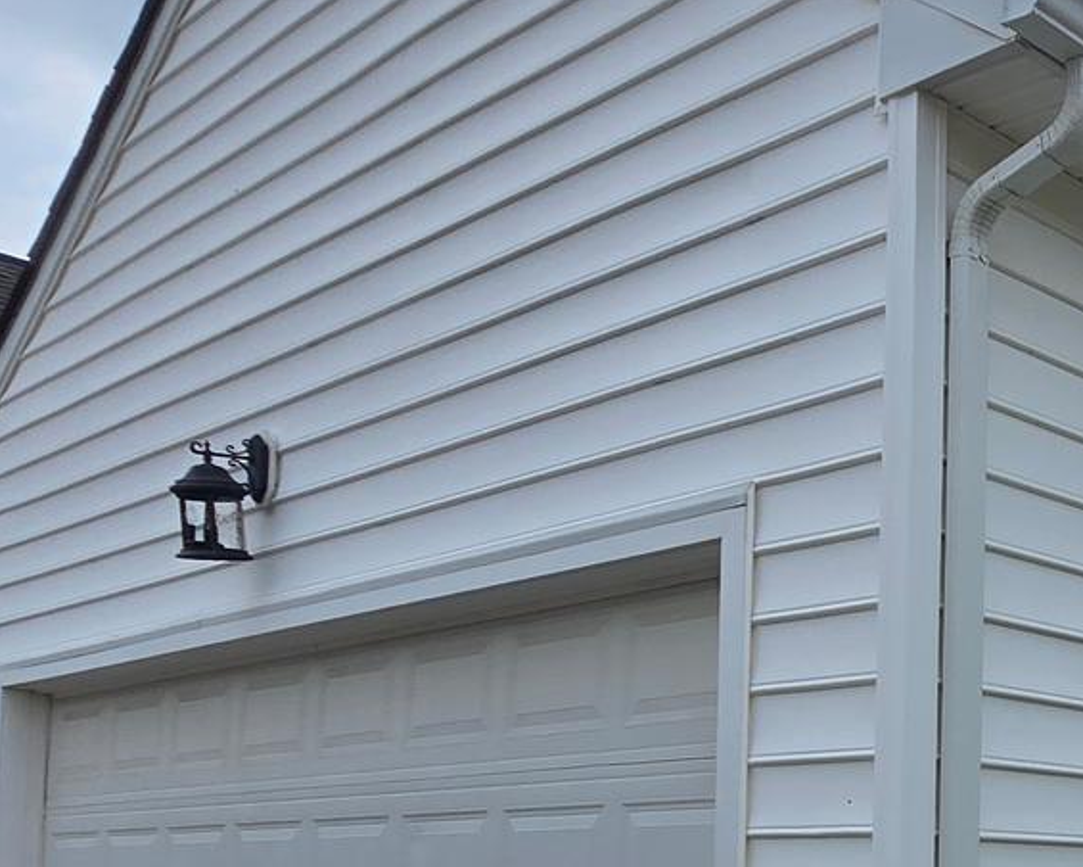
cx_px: 1254
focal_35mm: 46
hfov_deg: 33.8
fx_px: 1474
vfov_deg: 31.2
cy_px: 790
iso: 25
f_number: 2.2
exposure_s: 1/2105
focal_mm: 1.7
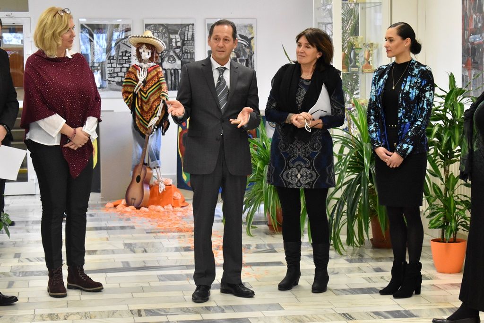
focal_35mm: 82
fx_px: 1109
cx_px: 242
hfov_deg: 24.6
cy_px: 162
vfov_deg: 16.6
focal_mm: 55
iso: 4500
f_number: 8
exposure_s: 1/100
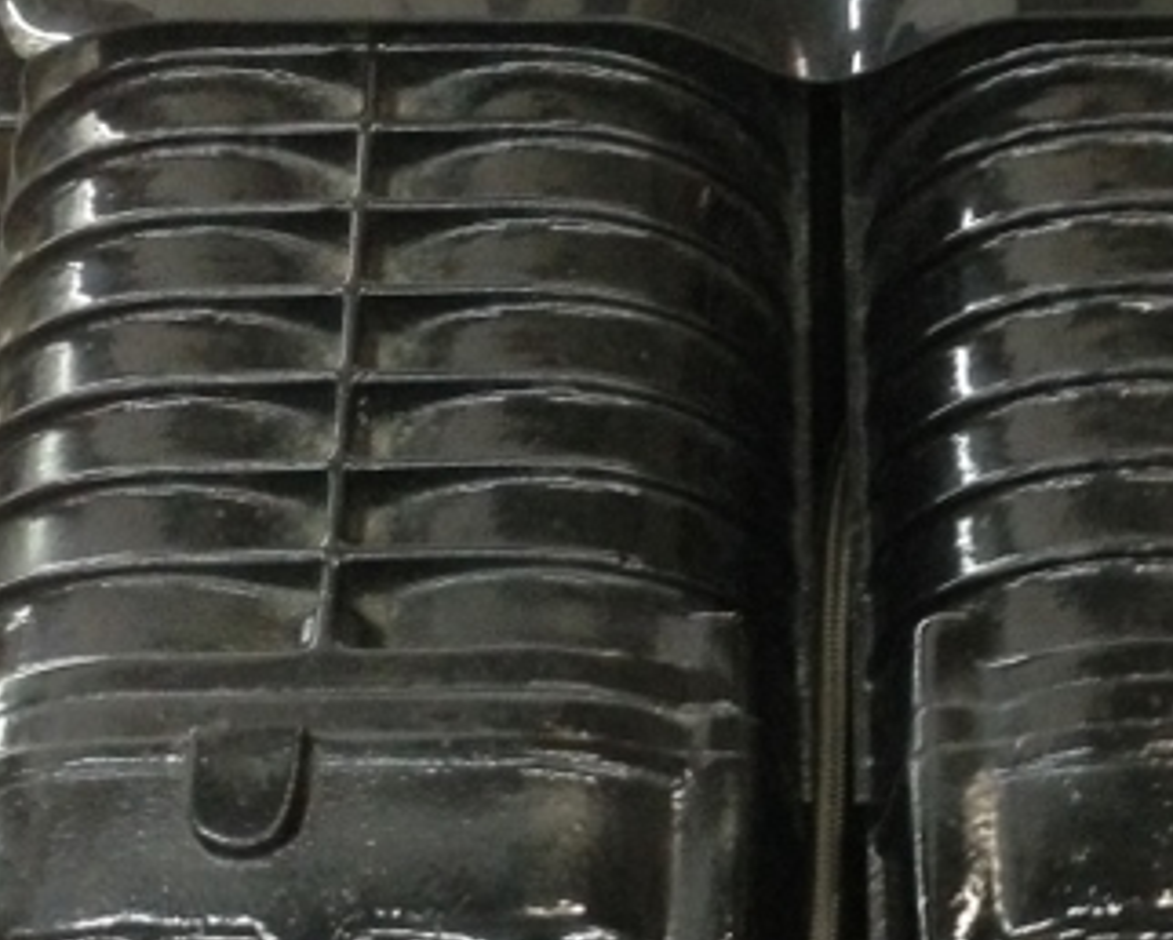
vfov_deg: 18.9
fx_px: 2779
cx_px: 889
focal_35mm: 80
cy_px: 798
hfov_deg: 23.6
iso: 500
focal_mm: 4.12
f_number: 2.4
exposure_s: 1/15
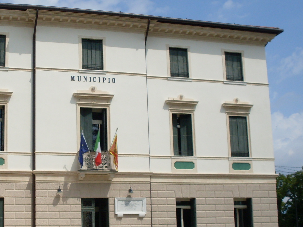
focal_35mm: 66
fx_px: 578
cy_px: 137
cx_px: 86
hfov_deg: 29.1
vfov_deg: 22.2
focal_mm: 6.3
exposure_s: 1/350
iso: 80
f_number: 8.4
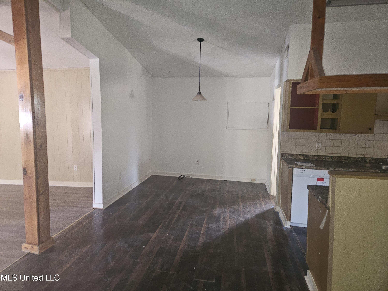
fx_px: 258
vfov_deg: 58.9
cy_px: 146
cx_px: 194
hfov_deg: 73.9
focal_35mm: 23
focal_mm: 5.4
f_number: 1.8
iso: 125
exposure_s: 1/12
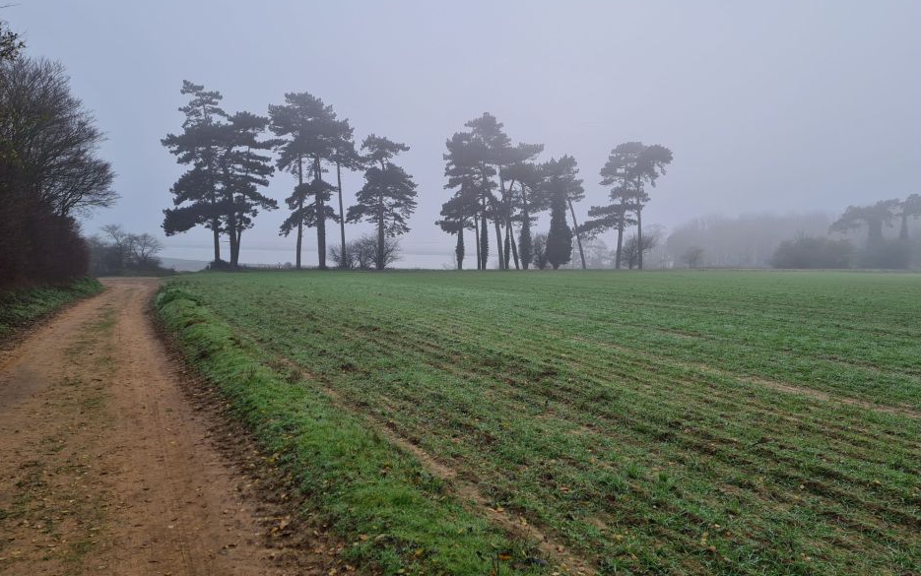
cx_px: 458
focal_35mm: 28
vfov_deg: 44.4
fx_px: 703
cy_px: 234
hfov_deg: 66.5
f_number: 1.8
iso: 50
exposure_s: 1/414
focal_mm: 5.4
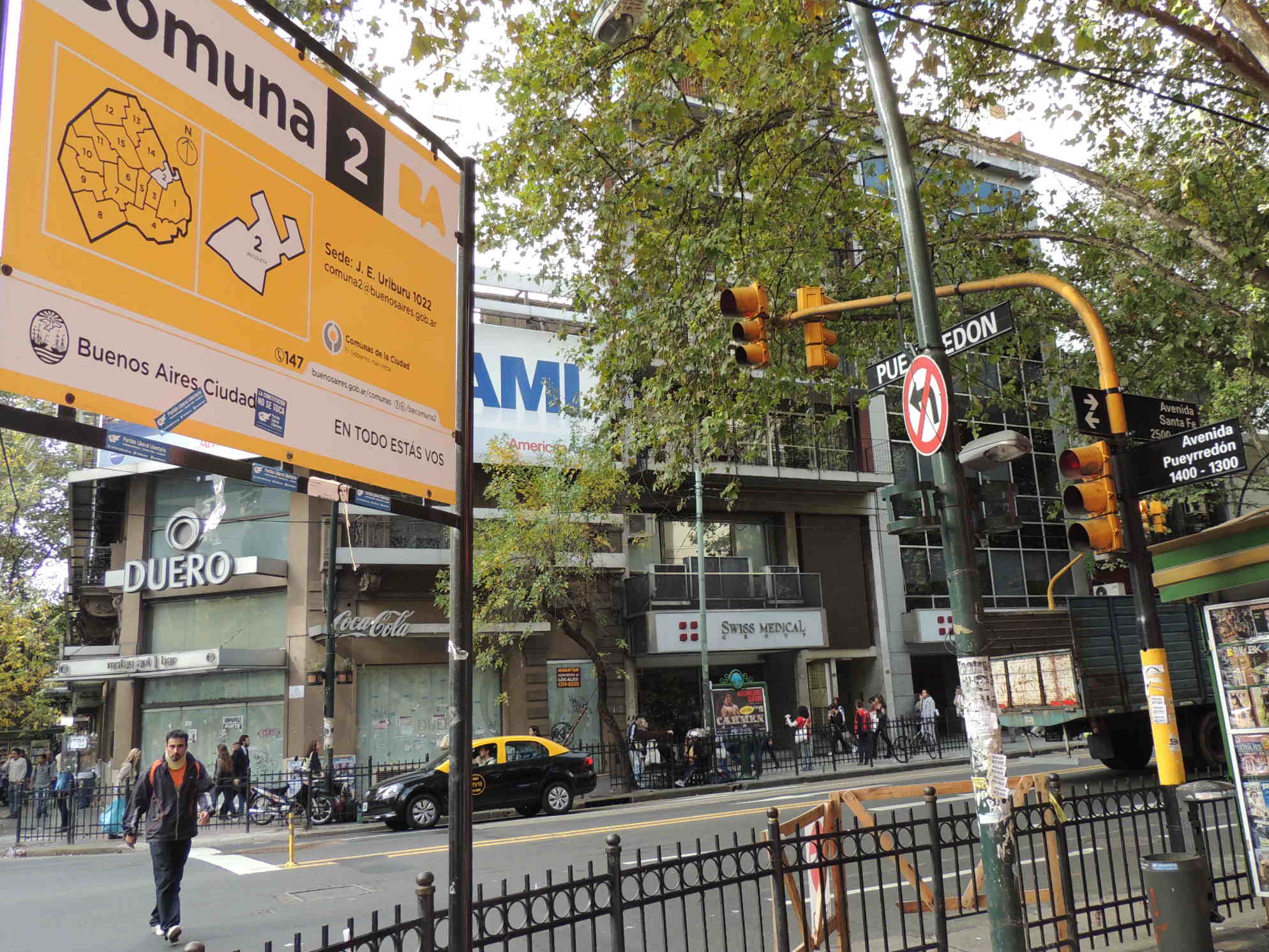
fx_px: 1173
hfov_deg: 56.7
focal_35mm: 32
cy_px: 425
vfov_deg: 44.1
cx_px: 689
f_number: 3.1
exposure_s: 1/125
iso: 100
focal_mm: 4.9
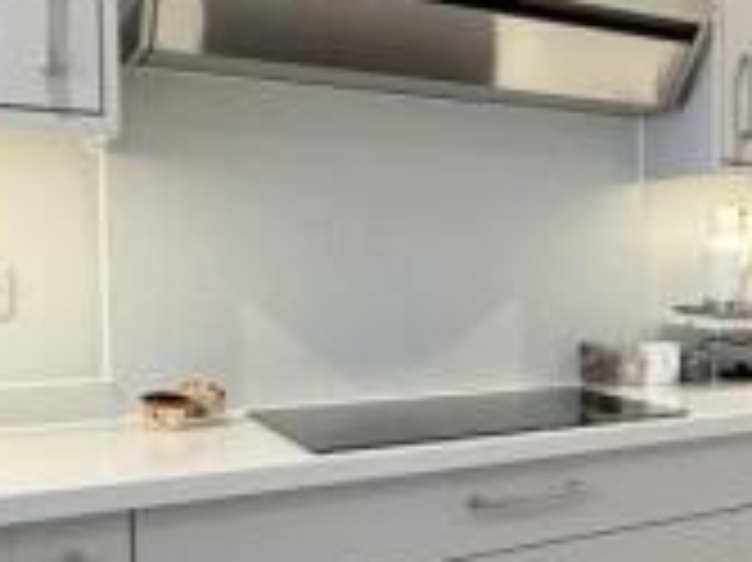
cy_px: 303
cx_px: 961
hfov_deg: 31.0
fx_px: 1064
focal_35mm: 49
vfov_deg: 29.6
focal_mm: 2.22
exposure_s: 1/100
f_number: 2.2
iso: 250
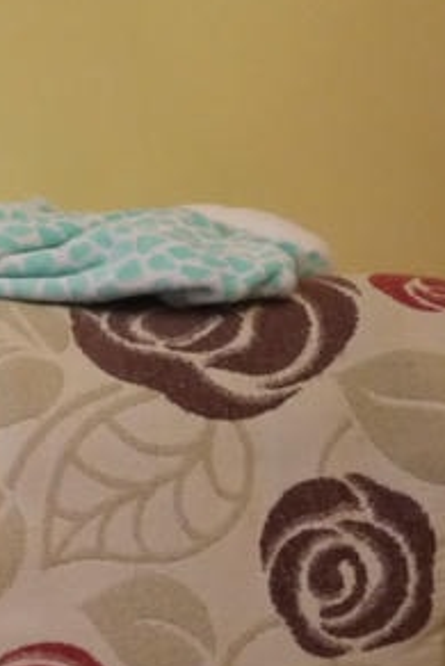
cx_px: -466
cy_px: 702
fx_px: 3167
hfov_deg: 7.7
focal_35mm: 171
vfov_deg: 11.9
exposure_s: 1/80
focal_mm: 20
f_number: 1.7
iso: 800
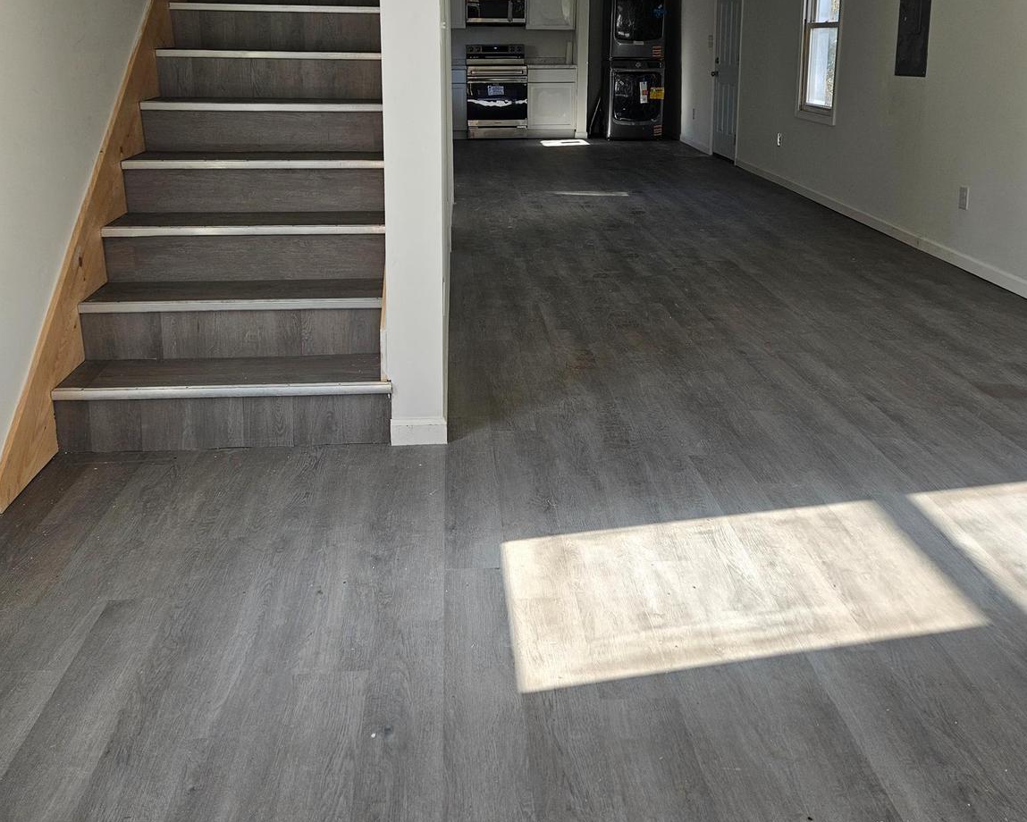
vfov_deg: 46.9
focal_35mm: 30
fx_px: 912
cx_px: 514
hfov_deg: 58.8
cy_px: 211
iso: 40
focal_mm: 5.4
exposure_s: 1/220
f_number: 1.8
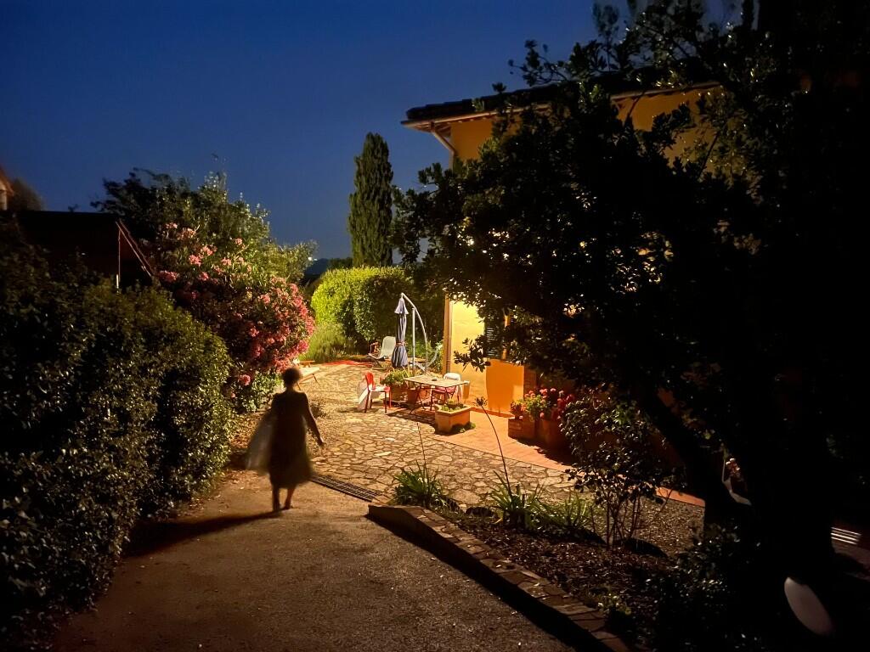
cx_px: 435
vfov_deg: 53.1
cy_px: 326
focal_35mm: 26
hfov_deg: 67.3
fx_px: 653
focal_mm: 5.7
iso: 4000
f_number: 1.5
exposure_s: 1/5
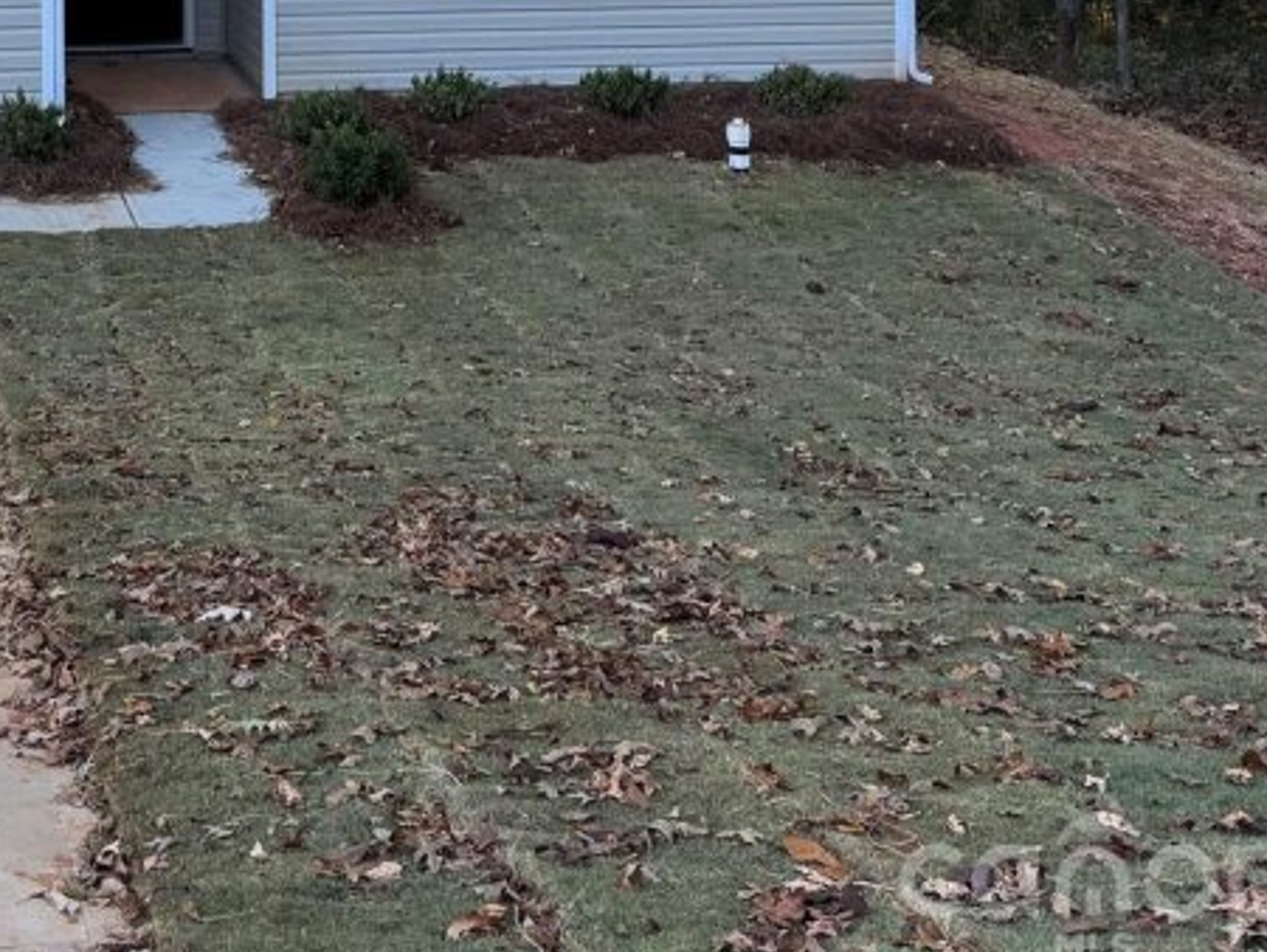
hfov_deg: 29.1
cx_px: 144
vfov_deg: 21.1
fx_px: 2344
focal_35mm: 64
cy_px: -242
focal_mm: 6.76
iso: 64
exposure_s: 1/209
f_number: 1.78
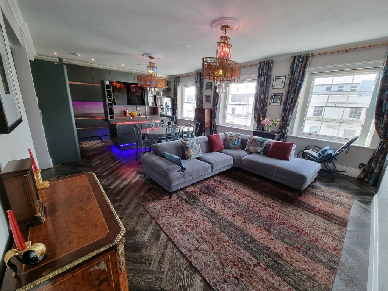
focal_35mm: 13
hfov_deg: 106.2
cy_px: 146
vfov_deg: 89.9
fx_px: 146
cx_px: 194
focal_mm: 2.2
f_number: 2.2
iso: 100
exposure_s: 1/50
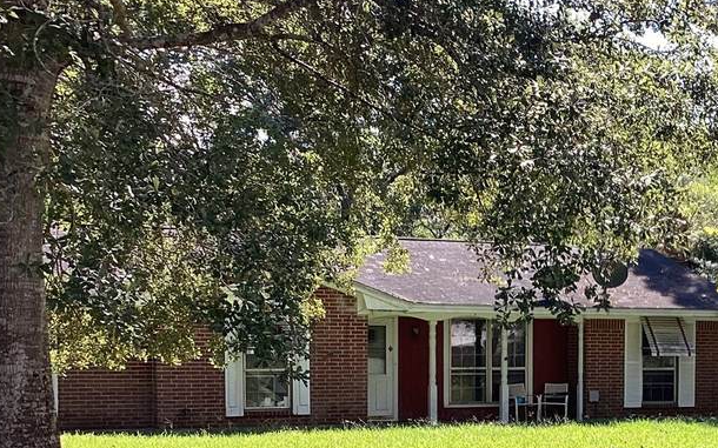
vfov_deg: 18.5
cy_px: 419
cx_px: 572
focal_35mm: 69
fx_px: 1350
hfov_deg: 29.1
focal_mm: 3.3
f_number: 2.4
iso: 25
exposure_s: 1/240
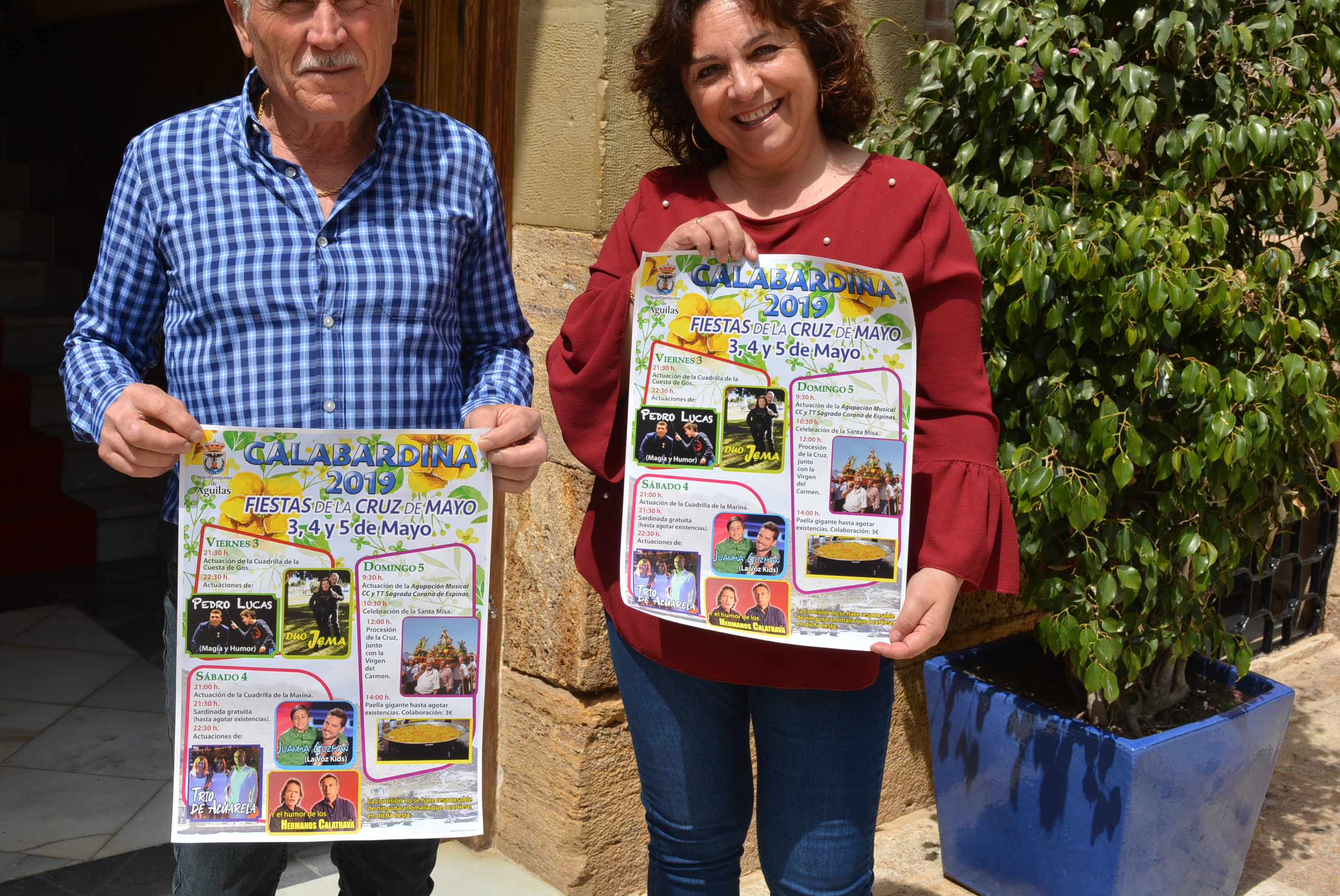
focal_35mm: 43
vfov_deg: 31.2
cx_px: 576
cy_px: 370
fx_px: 1602
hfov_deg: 45.3
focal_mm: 24
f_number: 9
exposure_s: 1/320
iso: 100
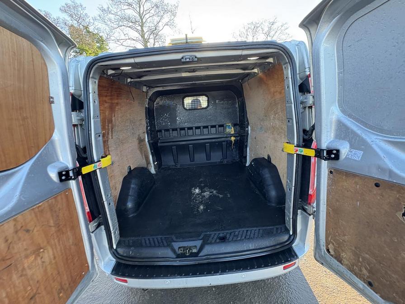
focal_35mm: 14
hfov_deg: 102.1
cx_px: 202
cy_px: 152
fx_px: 164
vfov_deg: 85.7
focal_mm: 2.22
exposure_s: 1/83
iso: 250
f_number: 2.2
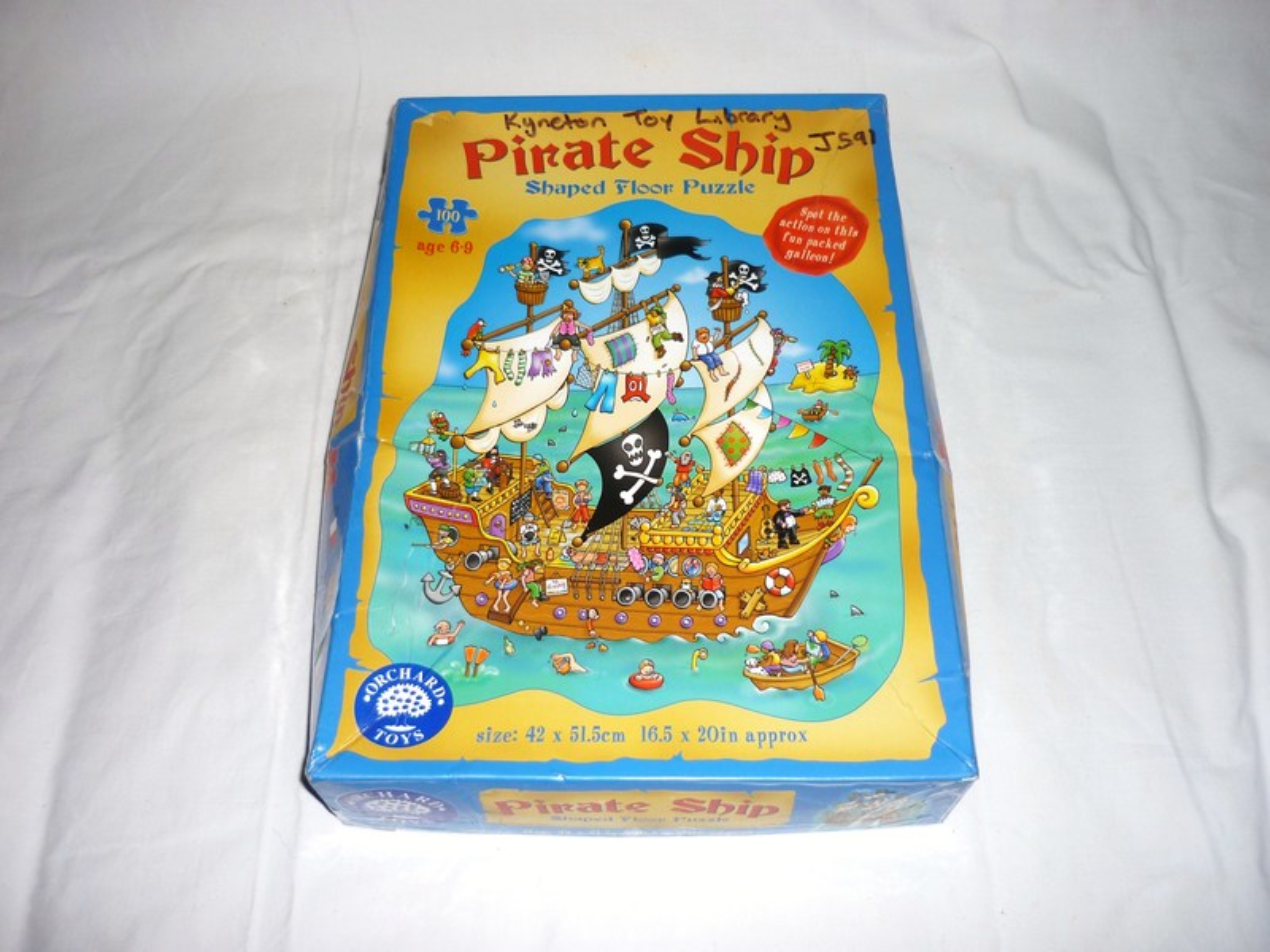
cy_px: 476
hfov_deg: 55.4
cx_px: 635
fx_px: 1211
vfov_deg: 42.9
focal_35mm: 33
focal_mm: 5.5
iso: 100
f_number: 2.8
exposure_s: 1/30
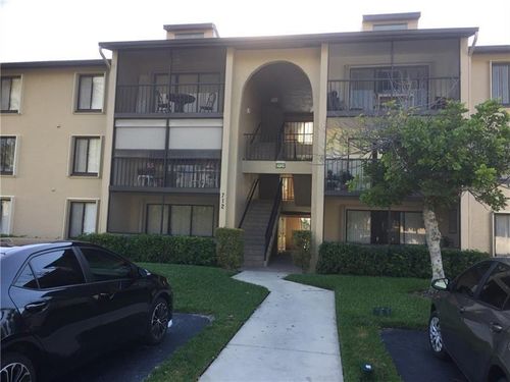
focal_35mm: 29
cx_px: 255
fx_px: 427
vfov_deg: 48.2
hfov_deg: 61.7
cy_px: 191
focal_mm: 4.15
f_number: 2.2
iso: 32
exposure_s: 1/289
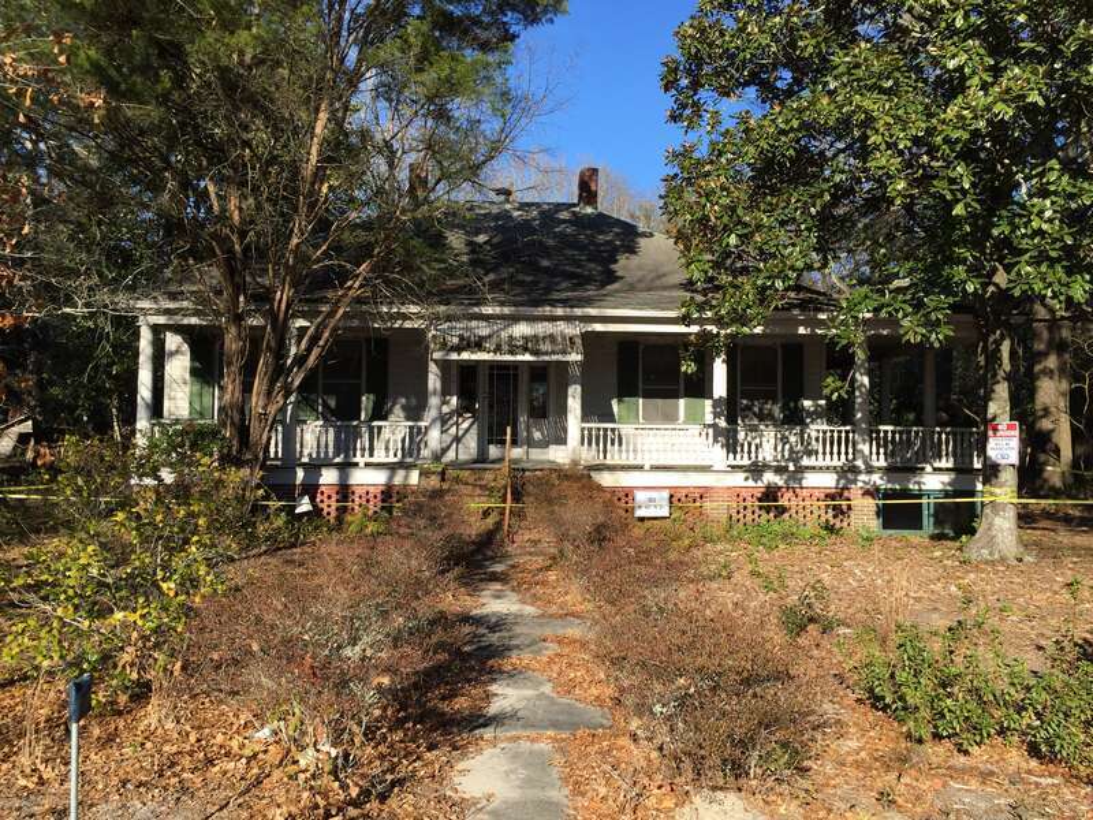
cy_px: 410
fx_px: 916
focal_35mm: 29
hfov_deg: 61.7
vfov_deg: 48.2
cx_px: 546
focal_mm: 4.15
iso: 32
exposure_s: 1/1099
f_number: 2.2
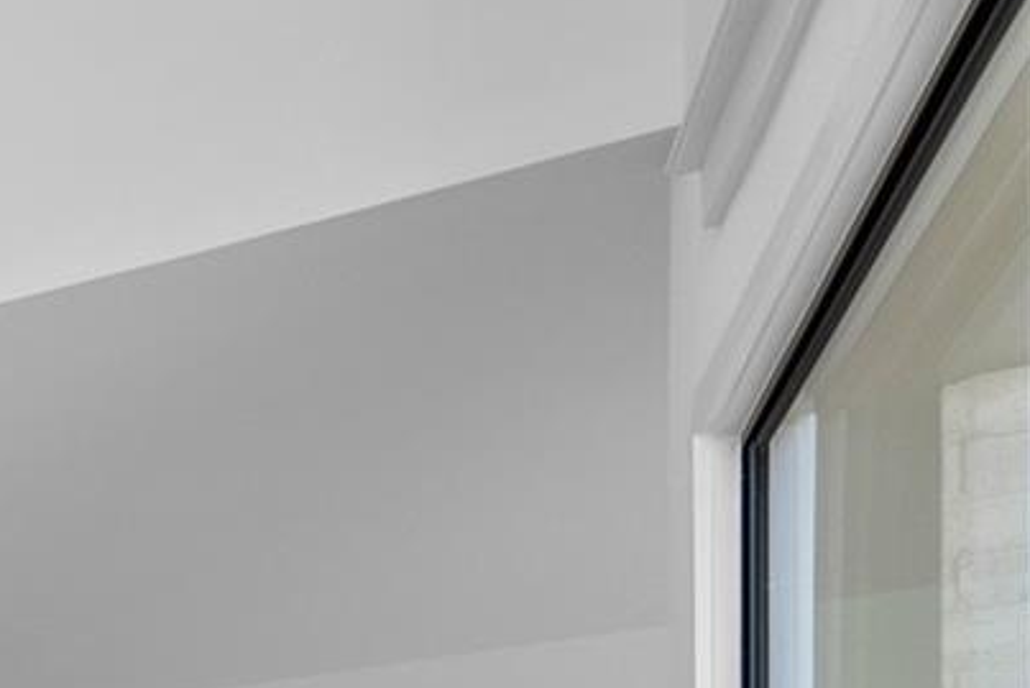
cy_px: 1257
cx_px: -1541
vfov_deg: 16.9
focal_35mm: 66
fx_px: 1889
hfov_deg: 14.5
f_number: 11
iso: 250
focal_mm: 13
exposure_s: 1/25
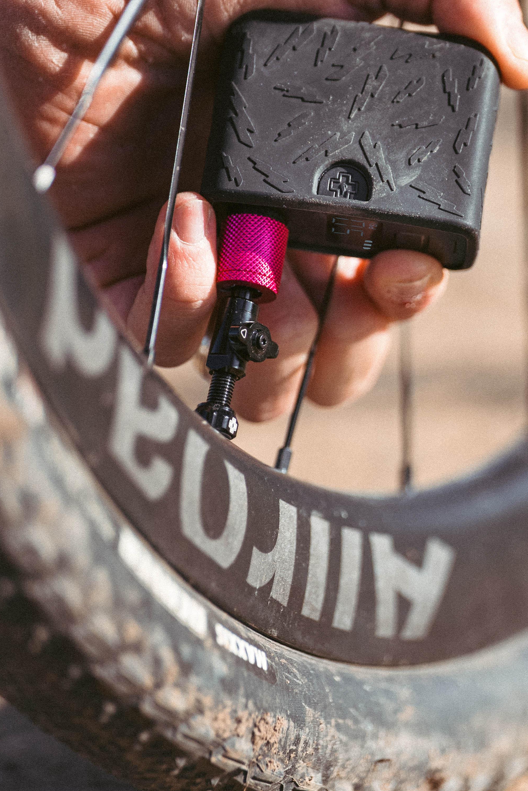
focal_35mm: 244
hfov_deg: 5.6
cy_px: 284
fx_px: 5360
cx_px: 333
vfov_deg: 8.4
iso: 125
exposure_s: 1/2000
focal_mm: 173
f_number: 2.8
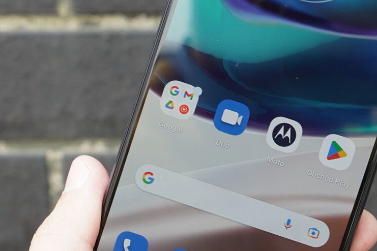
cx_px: 292
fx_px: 1194
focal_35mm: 114
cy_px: 104
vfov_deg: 12.0
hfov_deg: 17.8
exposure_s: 1/125
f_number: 8
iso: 1000
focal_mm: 44
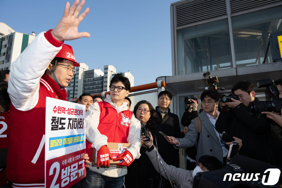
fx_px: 188
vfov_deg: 53.1
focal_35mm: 24
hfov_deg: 73.8
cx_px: 141
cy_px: 94
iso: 40
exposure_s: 1/125
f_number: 7.1
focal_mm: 24
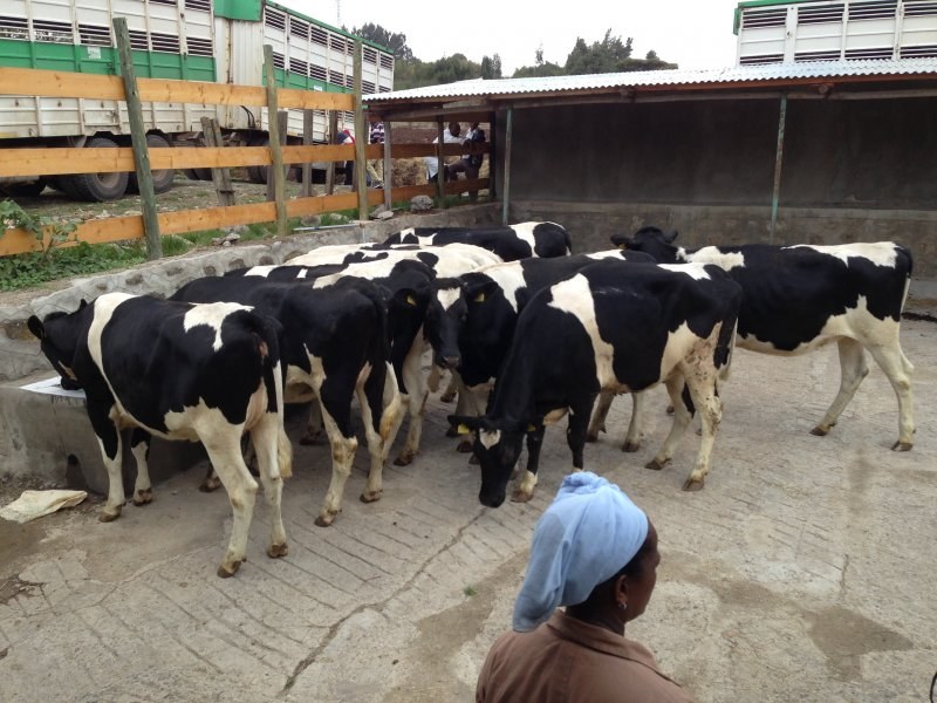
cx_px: 468
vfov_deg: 42.9
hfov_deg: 55.4
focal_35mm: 33
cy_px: 352
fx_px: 893
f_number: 2.4
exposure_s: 1/459
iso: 50
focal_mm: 4.13
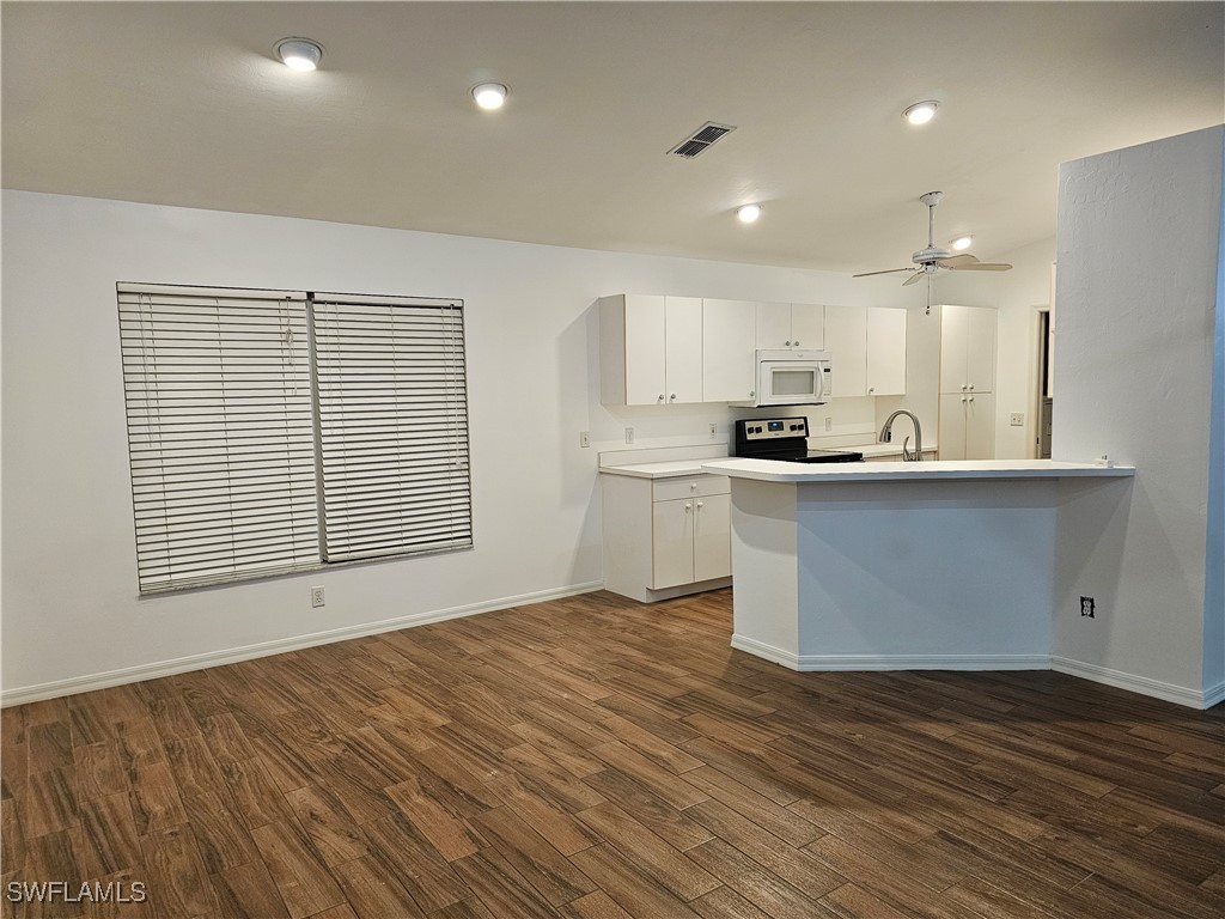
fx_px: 814
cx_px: 612
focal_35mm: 23
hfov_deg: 73.9
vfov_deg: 58.9
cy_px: 460
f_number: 1.7
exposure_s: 1/120
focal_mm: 6.3
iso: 640
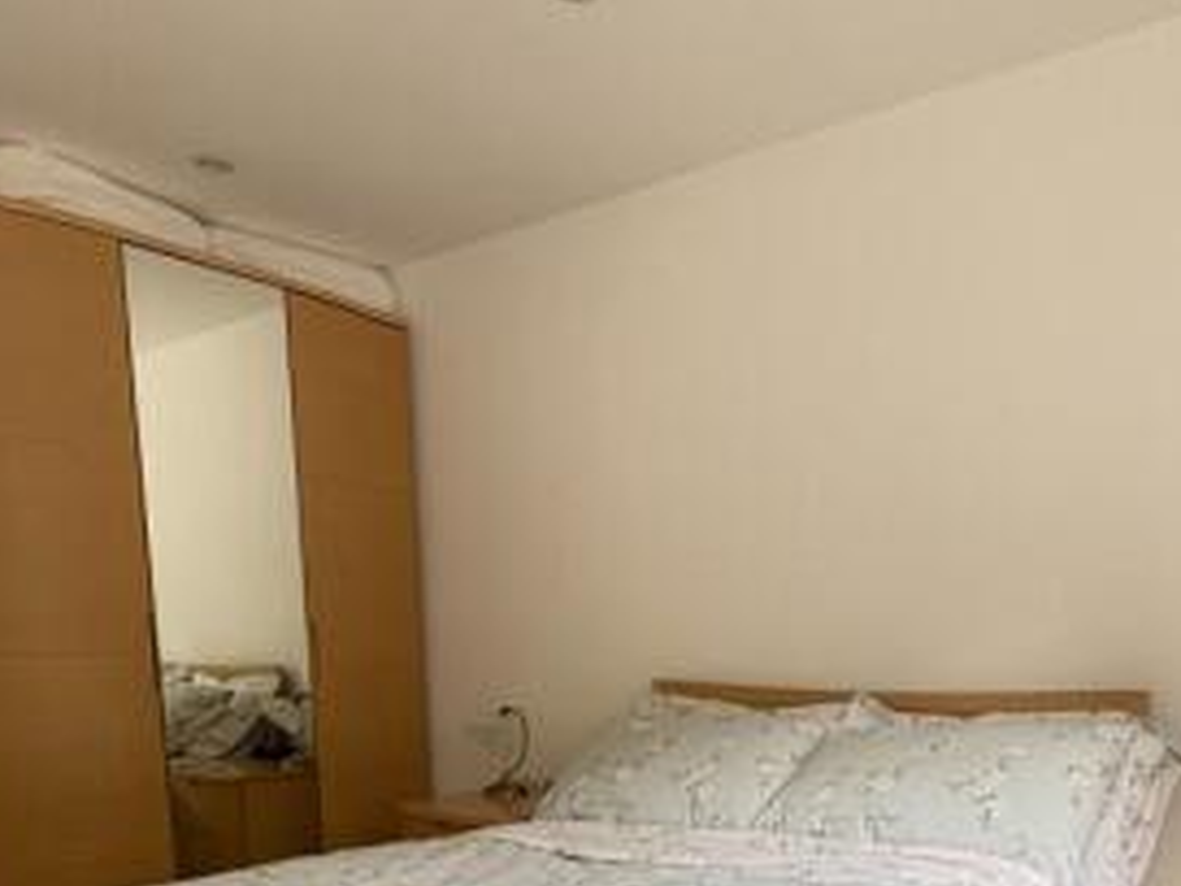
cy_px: 797
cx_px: 736
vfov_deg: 42.9
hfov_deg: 59.2
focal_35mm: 30
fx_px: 1024
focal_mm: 2.22
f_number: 2.2
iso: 160
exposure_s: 1/99
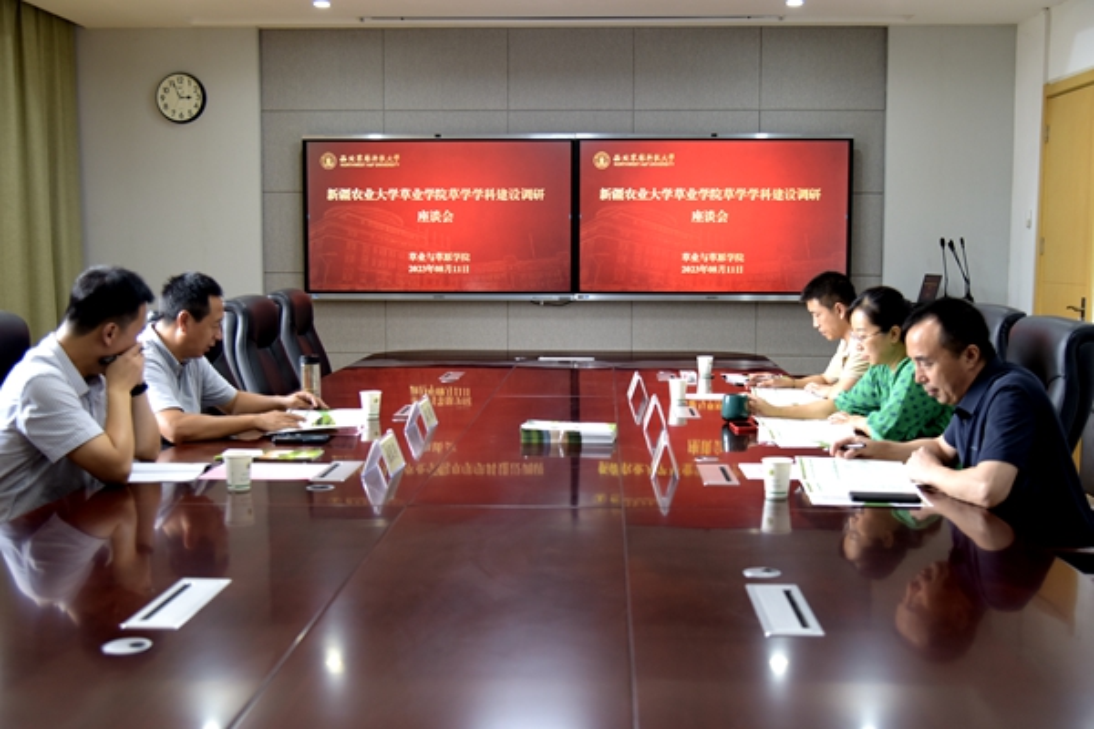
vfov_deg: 35.1
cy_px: 364
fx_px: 1155
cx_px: 547
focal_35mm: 38
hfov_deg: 50.7
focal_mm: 38
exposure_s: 1/60
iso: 800
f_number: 4
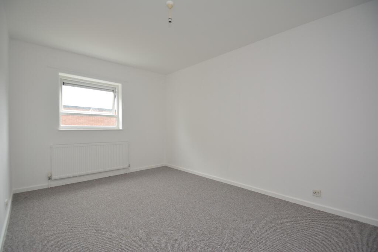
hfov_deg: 100.4
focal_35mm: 15
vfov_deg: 77.3
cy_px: 126
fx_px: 158
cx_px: 189
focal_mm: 10
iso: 200
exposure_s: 1/60
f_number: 4
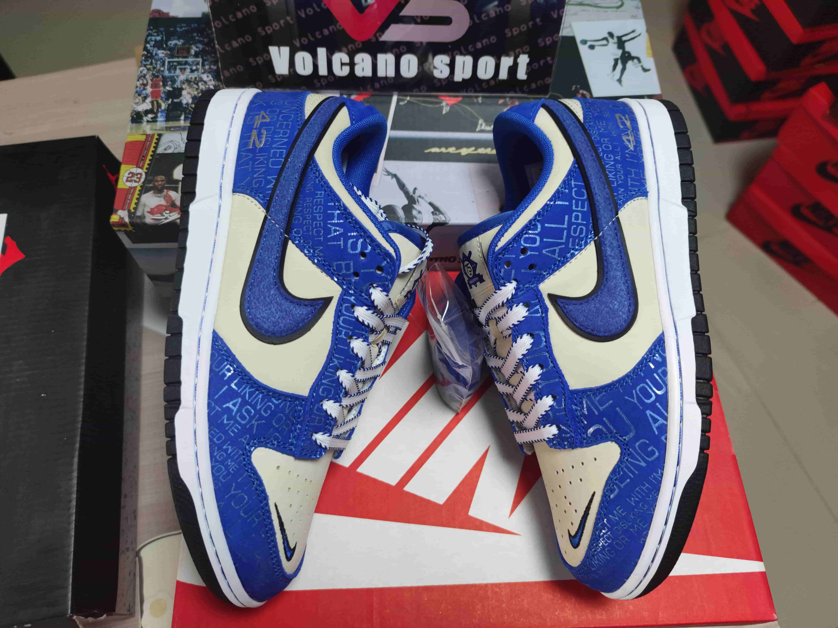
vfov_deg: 56.8
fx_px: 581
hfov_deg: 71.6
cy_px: 314
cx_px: 419
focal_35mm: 24
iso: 266
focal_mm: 6.72
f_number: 1.69
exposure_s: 1/100
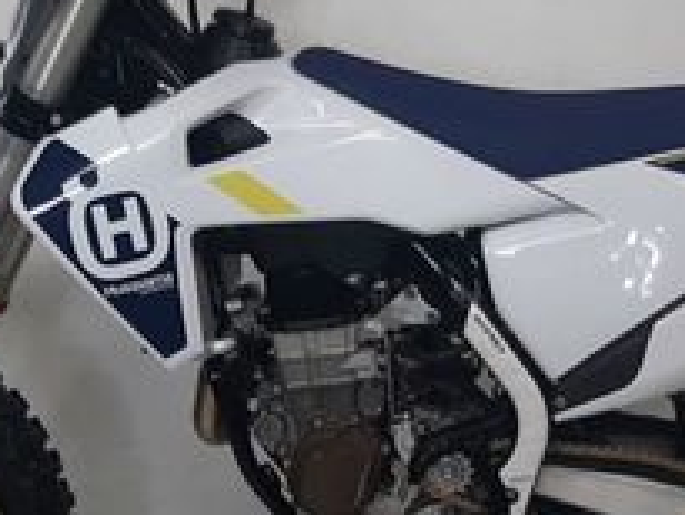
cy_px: 197
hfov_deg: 24.0
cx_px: 434
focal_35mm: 81
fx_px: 1604
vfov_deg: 18.2
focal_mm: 3.93
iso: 64
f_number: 1.7
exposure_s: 1/50
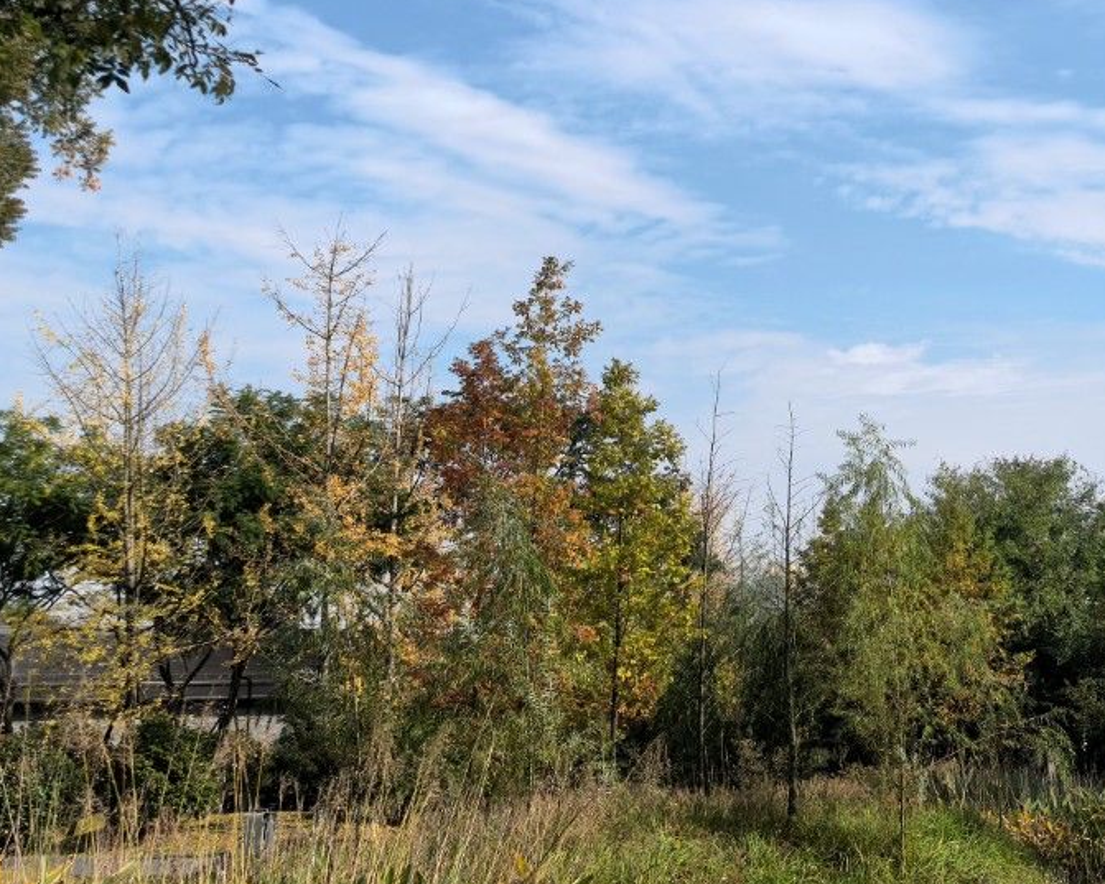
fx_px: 1799
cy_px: 273
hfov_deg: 32.7
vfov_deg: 27.4
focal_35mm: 55
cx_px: 965
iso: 50
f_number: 2
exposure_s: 1/1585
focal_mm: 6.98
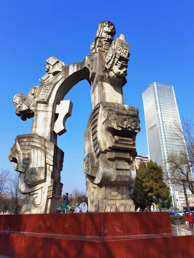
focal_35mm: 26
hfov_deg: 53.1
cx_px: 97
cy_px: 129
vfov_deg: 67.3
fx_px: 194
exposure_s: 1/4464
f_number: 1.9
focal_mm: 6.71
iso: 50
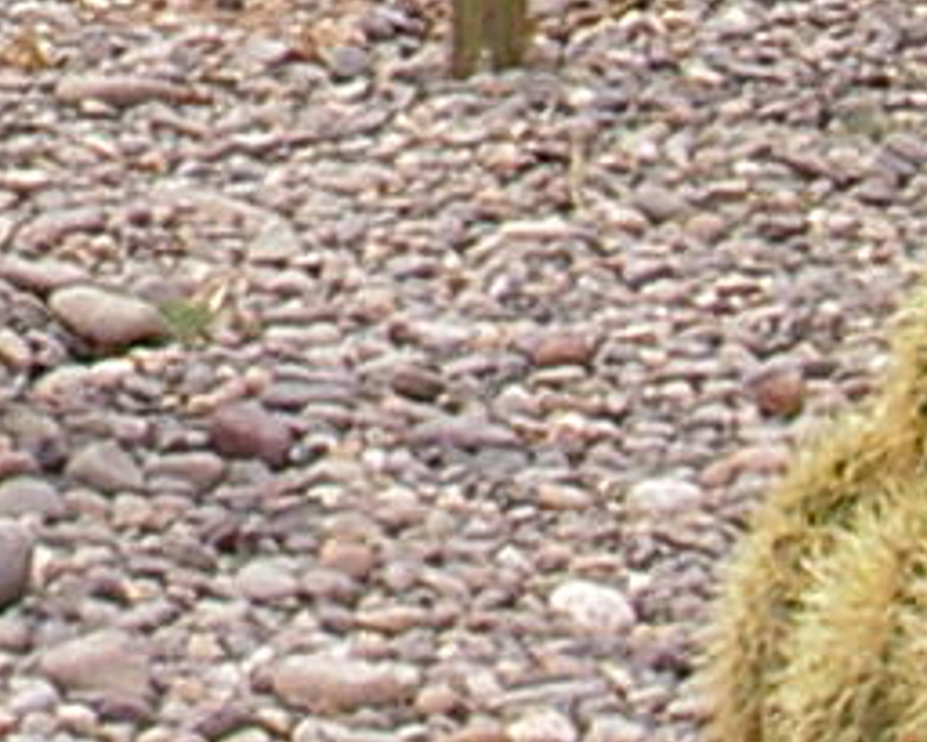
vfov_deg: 4.7
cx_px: -1459
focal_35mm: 304
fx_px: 8344
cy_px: -2009
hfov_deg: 6.0
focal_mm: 8
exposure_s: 1/222
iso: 100
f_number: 4.7
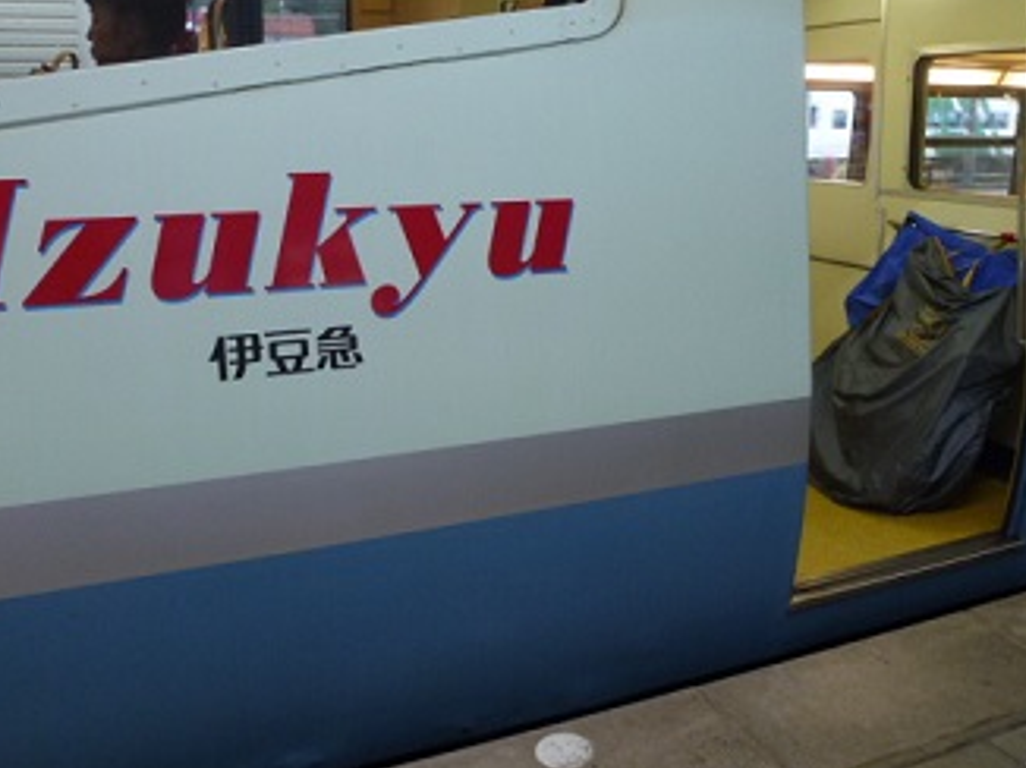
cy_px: 312
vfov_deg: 42.7
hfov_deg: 55.2
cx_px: 589
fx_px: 977
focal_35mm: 33
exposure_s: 1/25
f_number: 3.3
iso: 200
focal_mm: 4.3
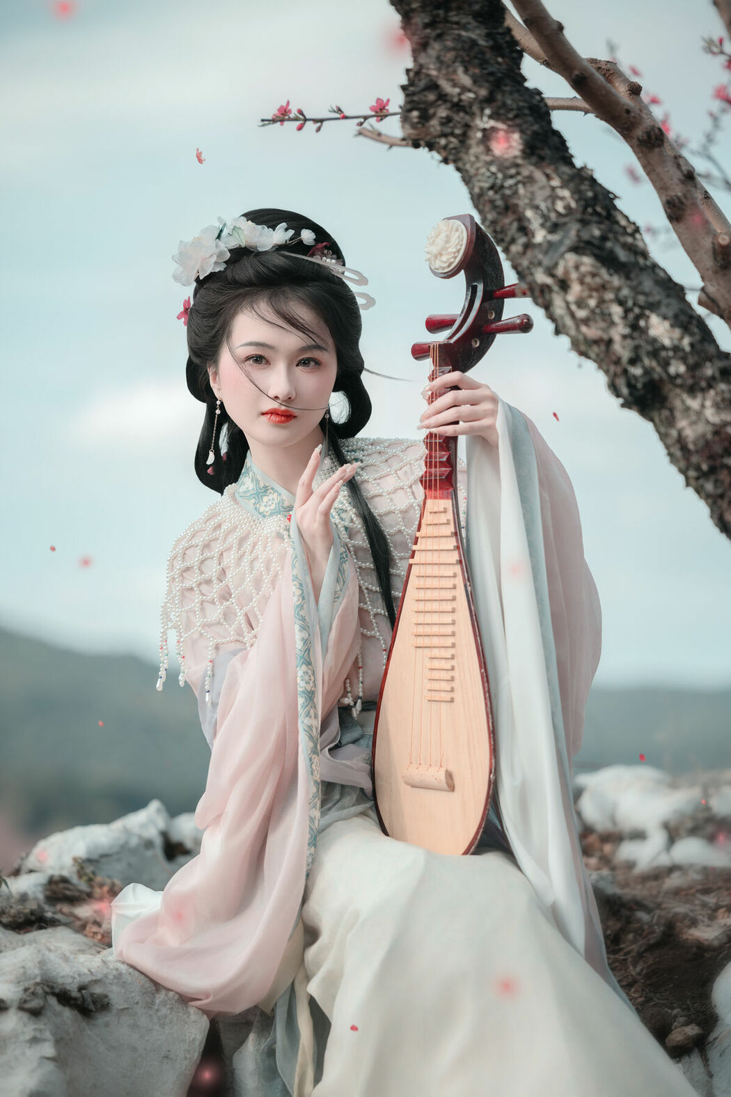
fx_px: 4081
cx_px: 366
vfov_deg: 15.3
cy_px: 548
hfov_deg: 10.2
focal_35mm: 134
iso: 50
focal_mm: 135
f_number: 2.8
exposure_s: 1/400
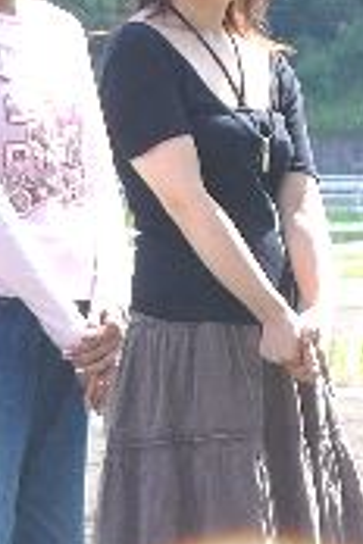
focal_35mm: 515
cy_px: -175
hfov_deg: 2.7
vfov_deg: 4.0
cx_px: 598
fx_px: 7789
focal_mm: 22.5
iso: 50
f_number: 5.6
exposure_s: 1/250
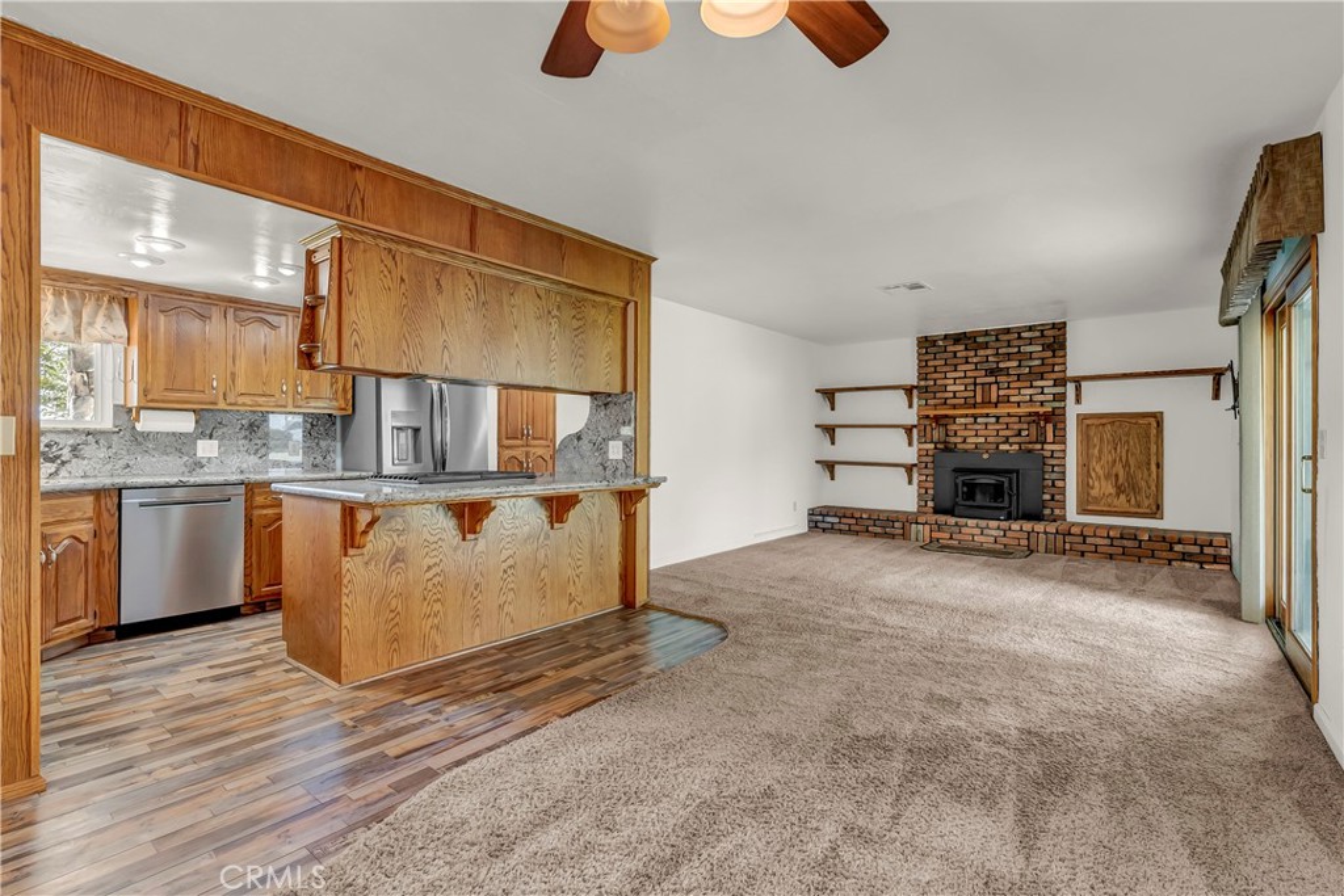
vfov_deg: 73.8
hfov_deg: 96.7
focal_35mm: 16
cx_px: 672
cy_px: 448
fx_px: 597
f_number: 10
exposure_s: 1/20
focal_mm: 16
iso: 1600
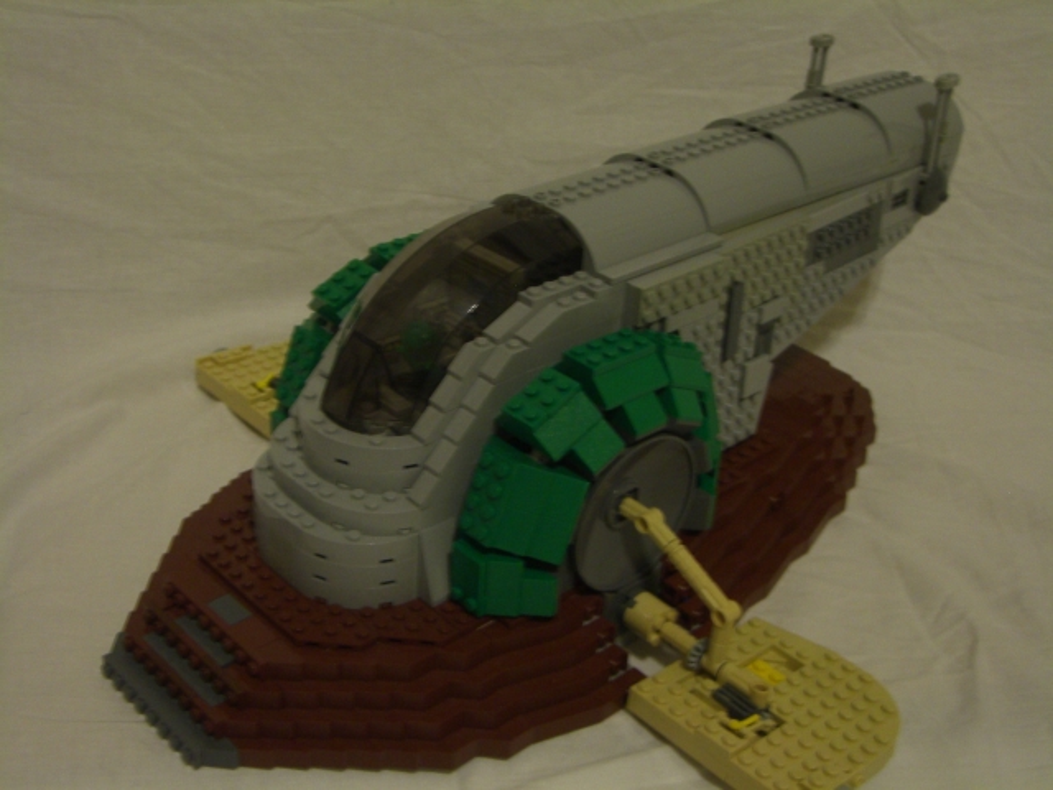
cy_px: 395
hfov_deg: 40.4
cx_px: 526
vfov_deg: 30.9
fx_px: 1430
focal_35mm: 47
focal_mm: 7.6
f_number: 3
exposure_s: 1/8
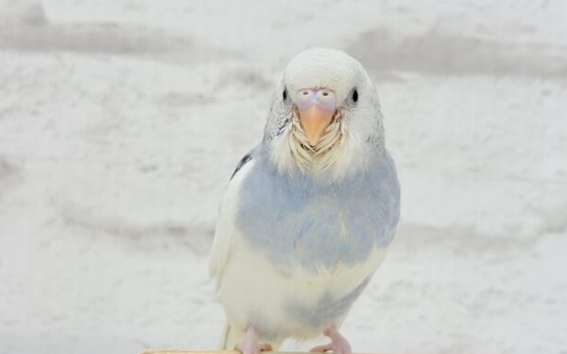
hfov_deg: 35.1
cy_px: 179
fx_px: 896
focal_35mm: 58
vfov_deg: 22.4
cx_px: 280
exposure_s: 1/100
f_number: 1.6
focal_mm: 5.96
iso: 64
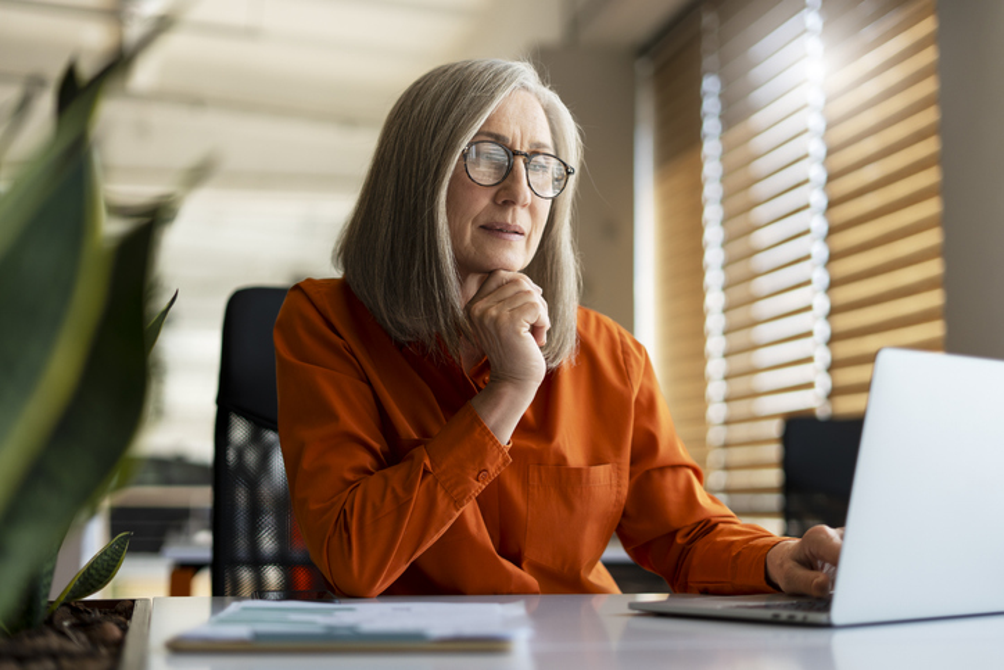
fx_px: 1395
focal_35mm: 50
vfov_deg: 27.0
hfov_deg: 39.6
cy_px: 335
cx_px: 502
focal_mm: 50
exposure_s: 1/1000
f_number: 1.8
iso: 250
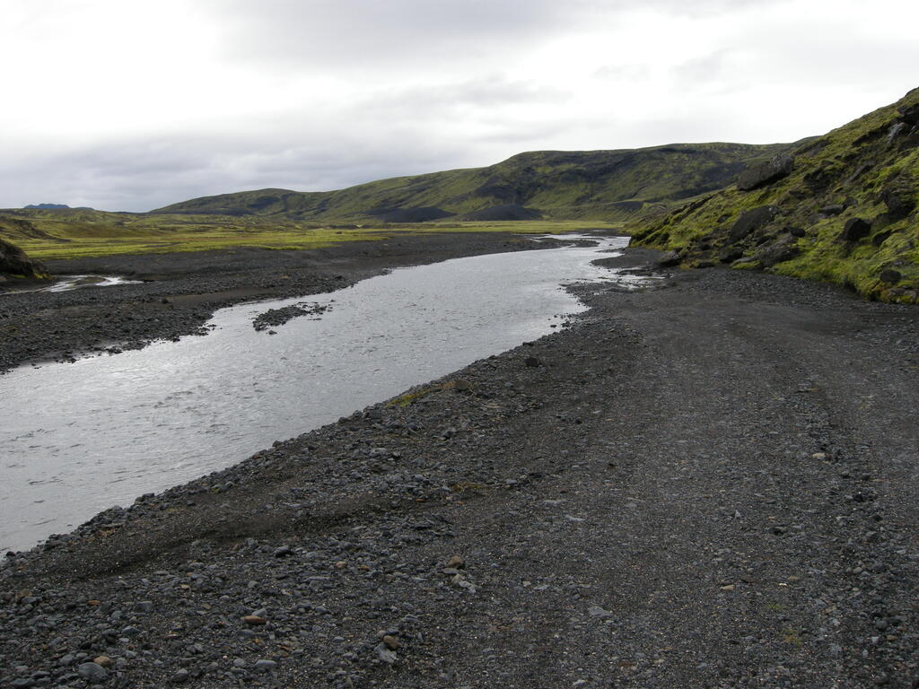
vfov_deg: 40.7
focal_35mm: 35
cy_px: 344
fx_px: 929
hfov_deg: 52.6
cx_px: 460
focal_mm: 7.5
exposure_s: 1/274
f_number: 5.4
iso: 100
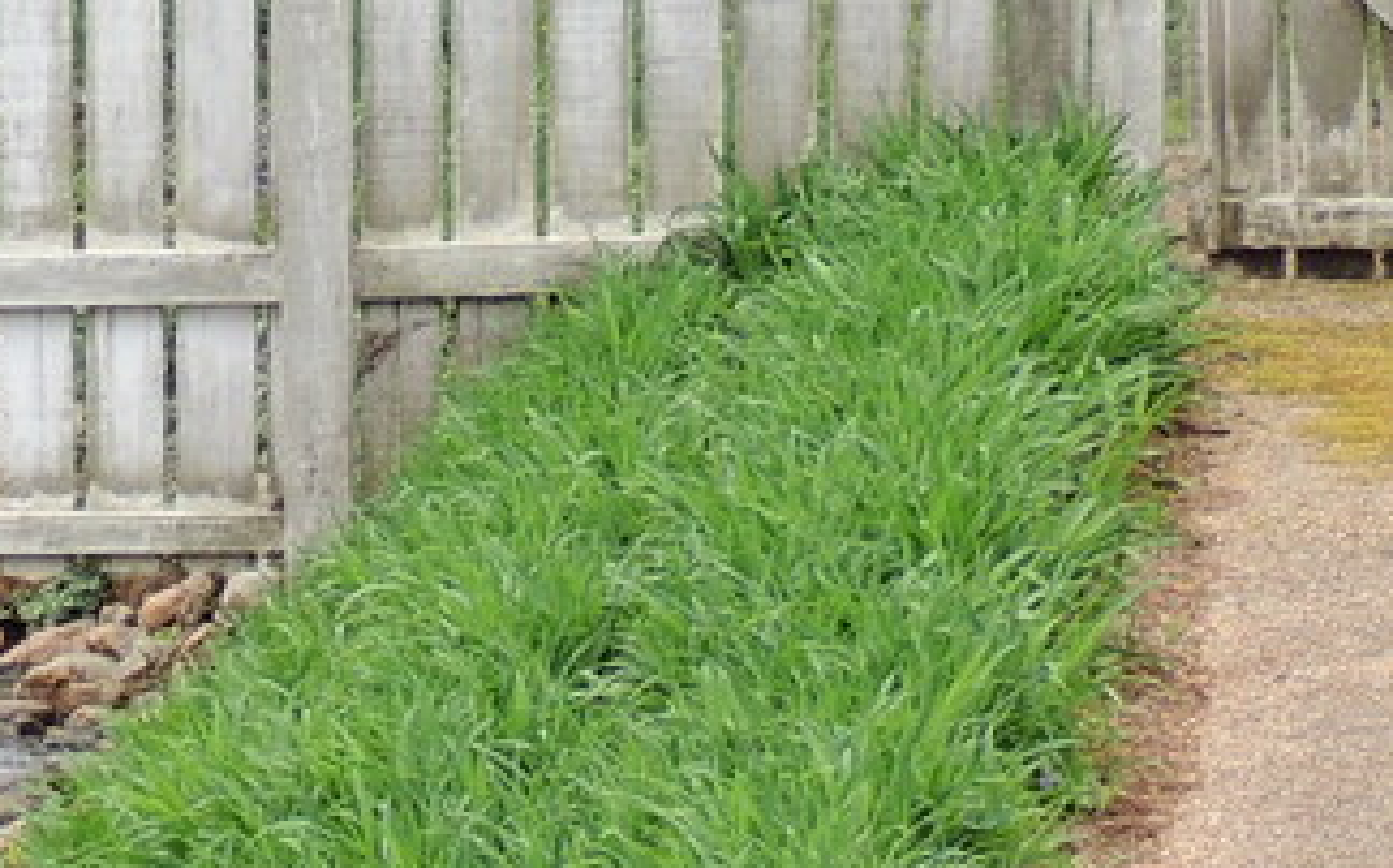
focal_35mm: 356
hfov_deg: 5.8
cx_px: -1161
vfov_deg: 3.7
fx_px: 13506
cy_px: 1577
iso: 100
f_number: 4
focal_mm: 15.1
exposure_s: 1/200
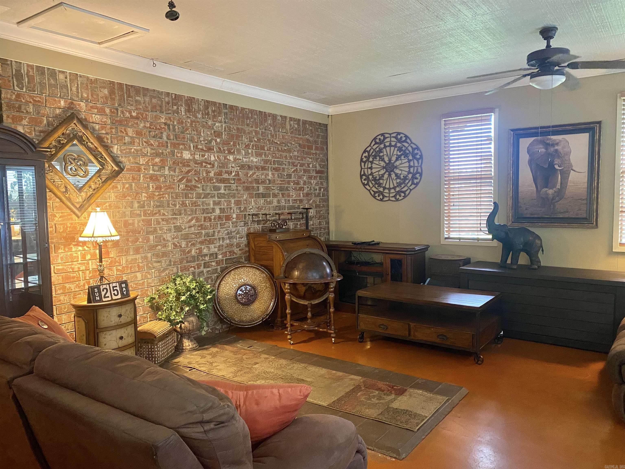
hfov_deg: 67.3
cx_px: 312
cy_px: 234
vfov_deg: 53.1
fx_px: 469
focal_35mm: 26
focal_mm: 4.25
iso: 500
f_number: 1.8
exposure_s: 1/30
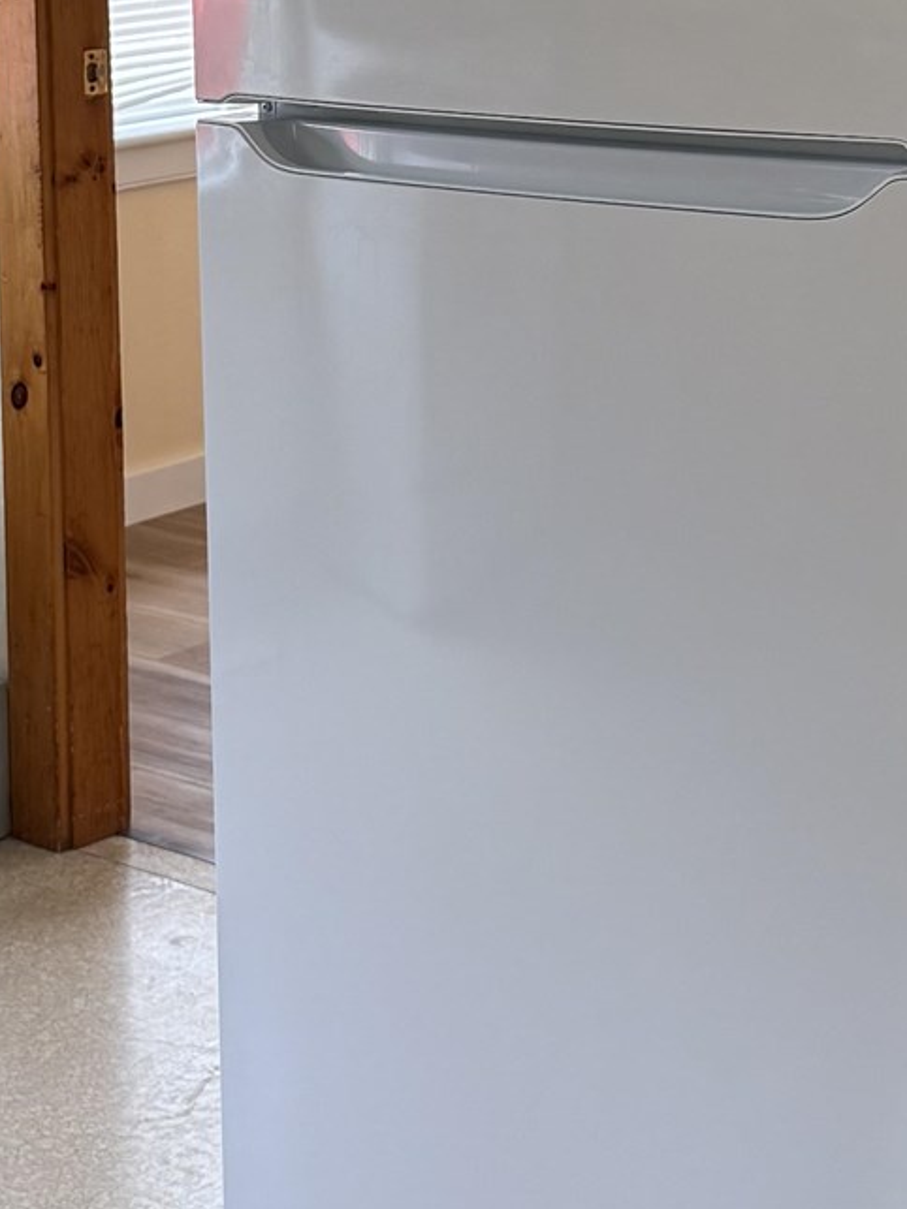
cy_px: 75
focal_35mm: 86
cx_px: 585
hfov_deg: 17.1
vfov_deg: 22.1
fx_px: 3005
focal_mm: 6.76
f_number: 1.78
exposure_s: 1/121
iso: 125
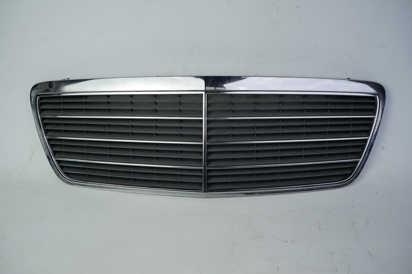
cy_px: 137
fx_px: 389
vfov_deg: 38.9
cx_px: 206
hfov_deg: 55.8
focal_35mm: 34
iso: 200
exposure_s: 1/160
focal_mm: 34
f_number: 8
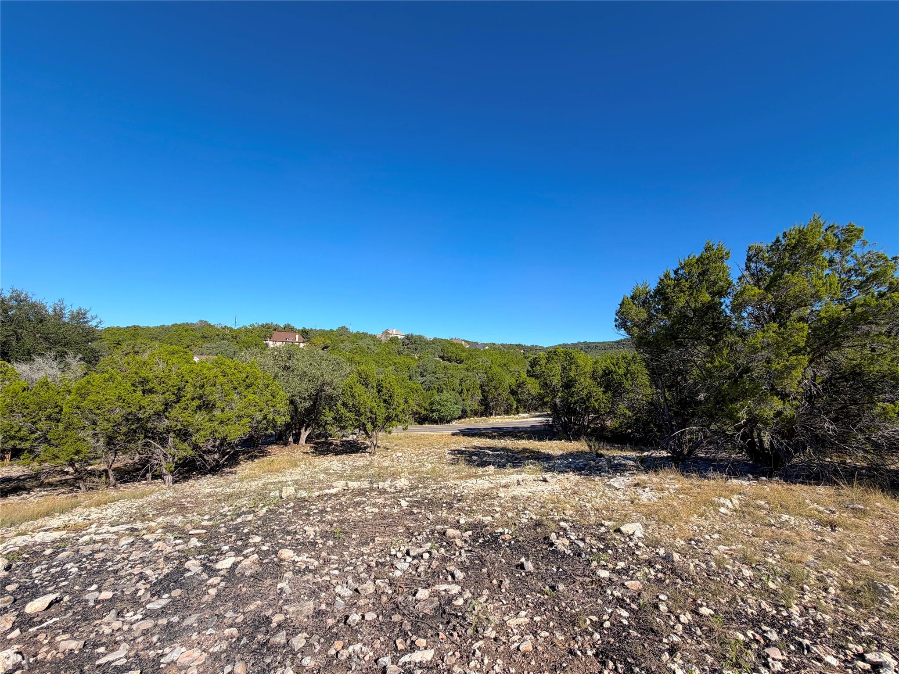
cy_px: 337
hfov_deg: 102.1
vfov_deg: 85.7
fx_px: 364
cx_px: 450
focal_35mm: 14
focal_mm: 2.22
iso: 20
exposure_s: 1/770
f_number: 2.2
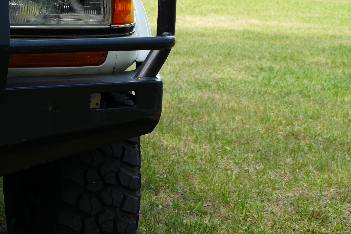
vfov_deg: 12.3
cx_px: -142
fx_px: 1072
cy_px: -17
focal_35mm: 110
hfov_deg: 17.1
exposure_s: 1/100
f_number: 6.3
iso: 100
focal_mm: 35
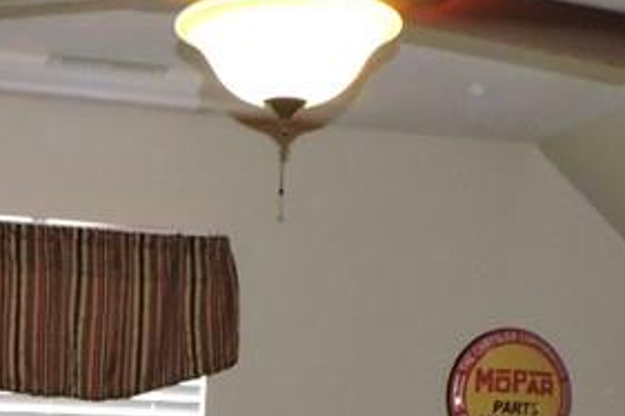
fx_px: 1579
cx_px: 151
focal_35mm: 91
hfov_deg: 22.2
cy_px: 652
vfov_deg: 13.9
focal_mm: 4.3
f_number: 3
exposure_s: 1/30
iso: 200
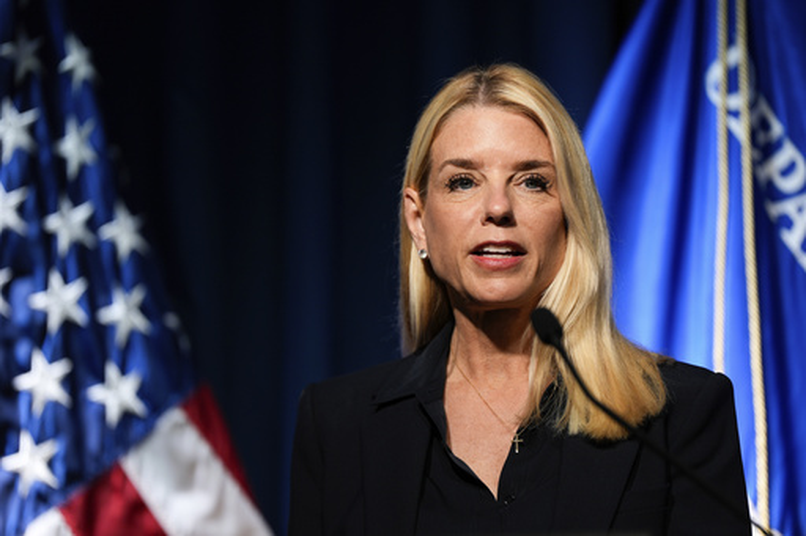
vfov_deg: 6.9
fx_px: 4476
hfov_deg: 10.3
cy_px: 268
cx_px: 403
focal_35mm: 200
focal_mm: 200
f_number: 2.8
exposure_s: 1/500
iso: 250
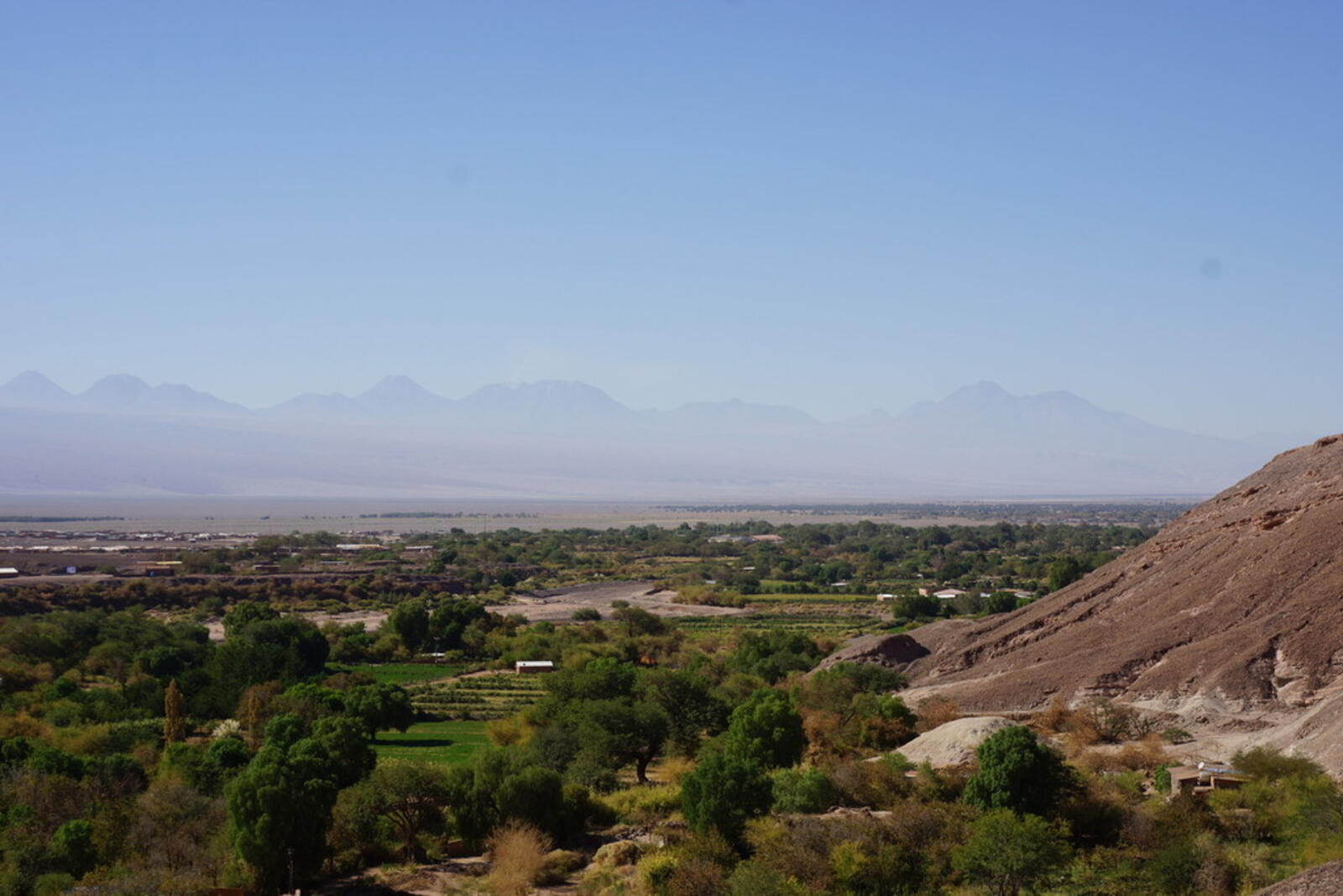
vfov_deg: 20.3
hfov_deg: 30.1
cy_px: 448
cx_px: 672
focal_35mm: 67
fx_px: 2500
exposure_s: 1/125
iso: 100
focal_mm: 45
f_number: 11
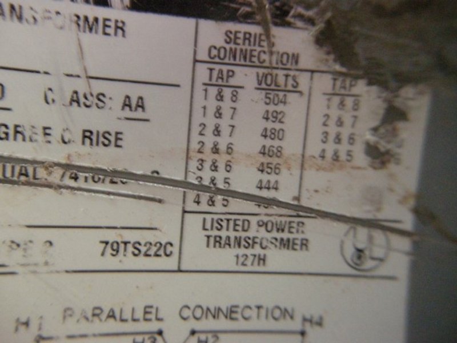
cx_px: 228
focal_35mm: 35
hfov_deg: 52.6
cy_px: 172
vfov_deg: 40.7
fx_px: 462
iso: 763
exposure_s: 1/8
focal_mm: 7.5
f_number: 2.7
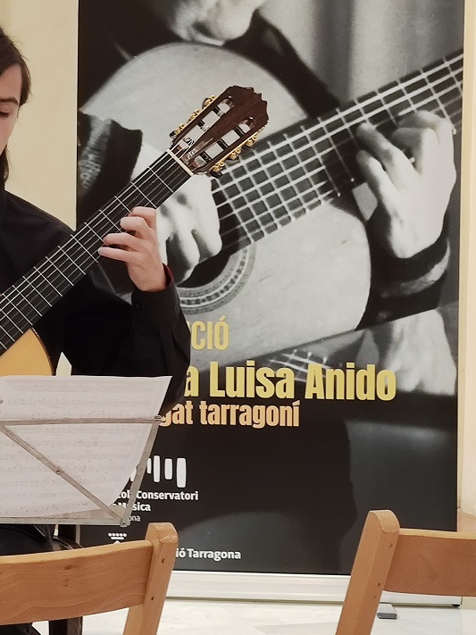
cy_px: 153
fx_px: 1706
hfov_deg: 14.9
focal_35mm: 93
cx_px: -217
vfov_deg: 20.9
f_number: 2
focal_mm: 8.16
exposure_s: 1/50
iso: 364
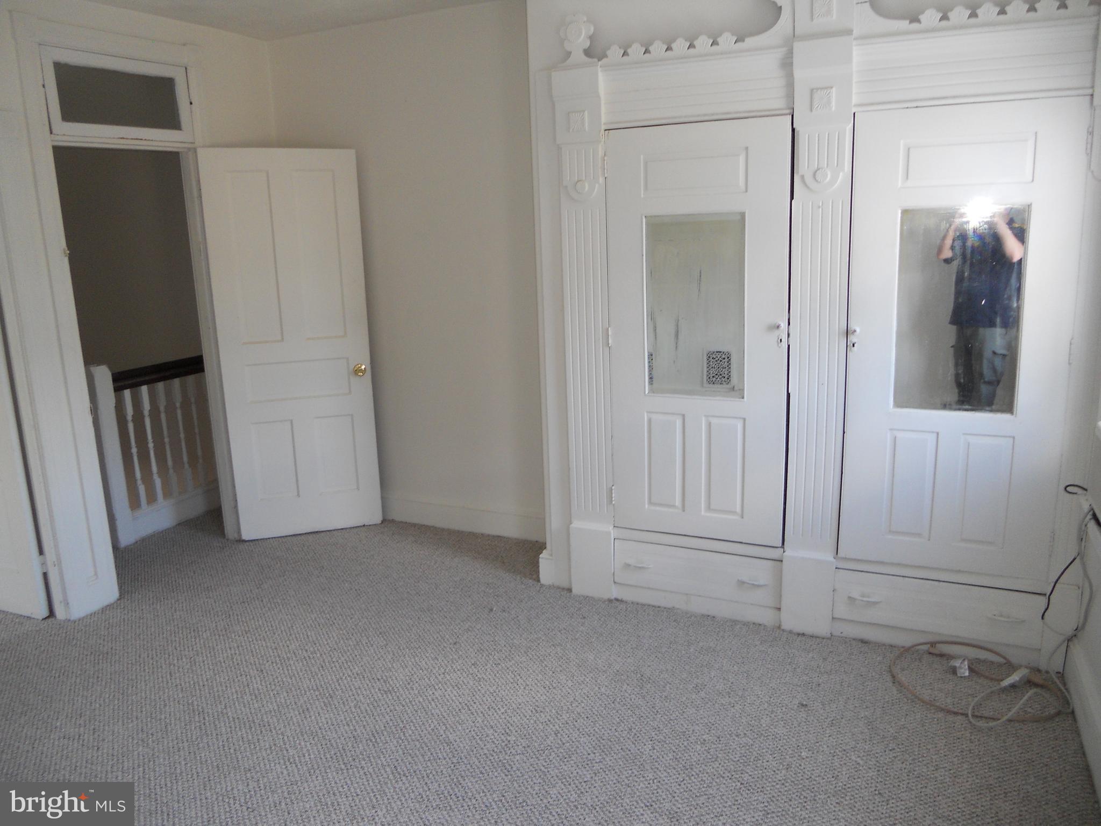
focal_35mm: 27
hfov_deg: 65.3
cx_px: 550
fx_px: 859
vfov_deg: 51.4
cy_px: 413
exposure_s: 1/30
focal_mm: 4.9
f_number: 3.2
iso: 125
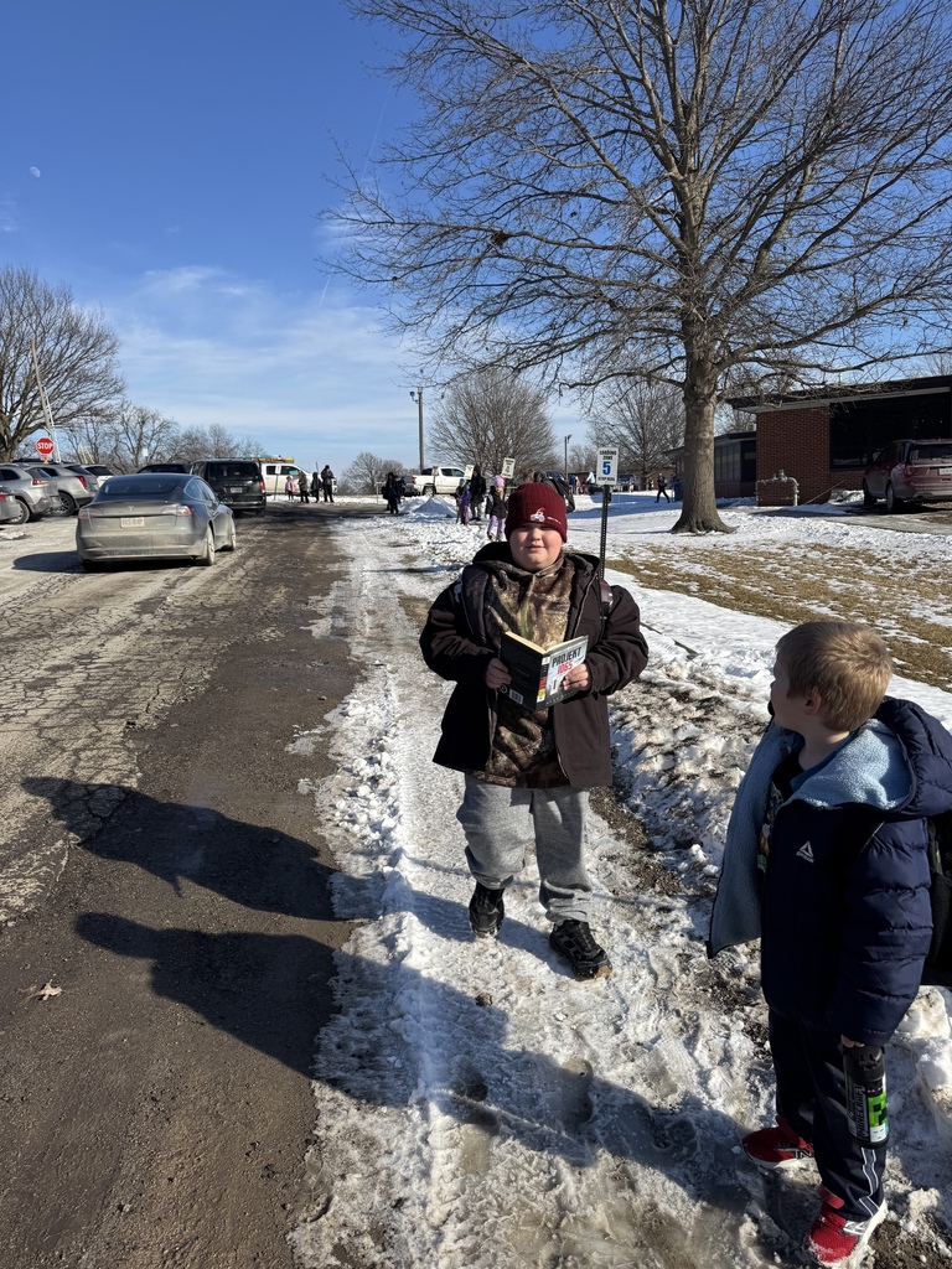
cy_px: 634
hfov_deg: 56.8
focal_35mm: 24
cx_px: 476
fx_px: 880
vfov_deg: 71.6
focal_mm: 6.76
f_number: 1.78
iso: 80
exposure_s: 1/5814
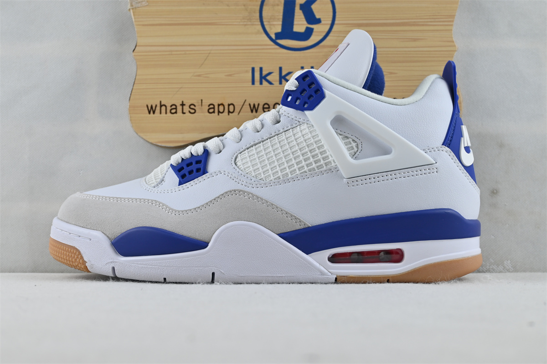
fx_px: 718
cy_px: 182
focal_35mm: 47
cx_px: 274
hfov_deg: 41.7
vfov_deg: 28.5
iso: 100
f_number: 5
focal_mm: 31.5
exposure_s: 1/60
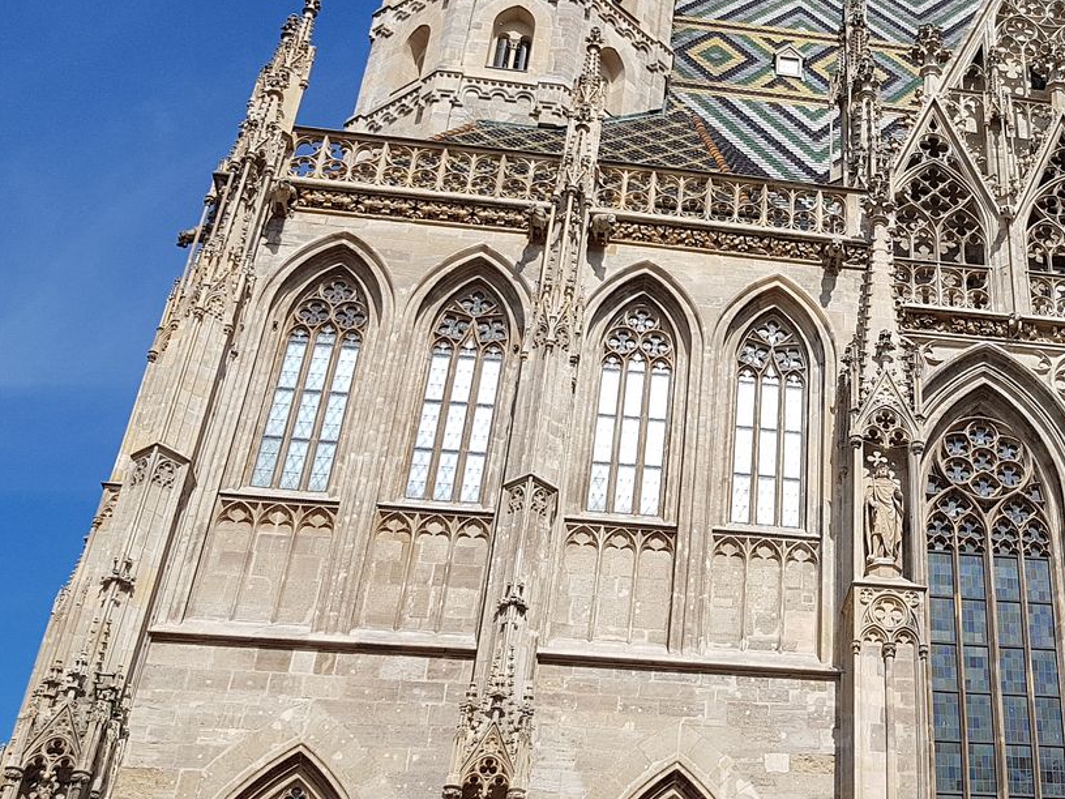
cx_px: 978
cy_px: 245
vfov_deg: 28.3
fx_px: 1569
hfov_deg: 35.1
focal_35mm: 51
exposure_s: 1/2432
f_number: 1.7
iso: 50
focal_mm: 4.2
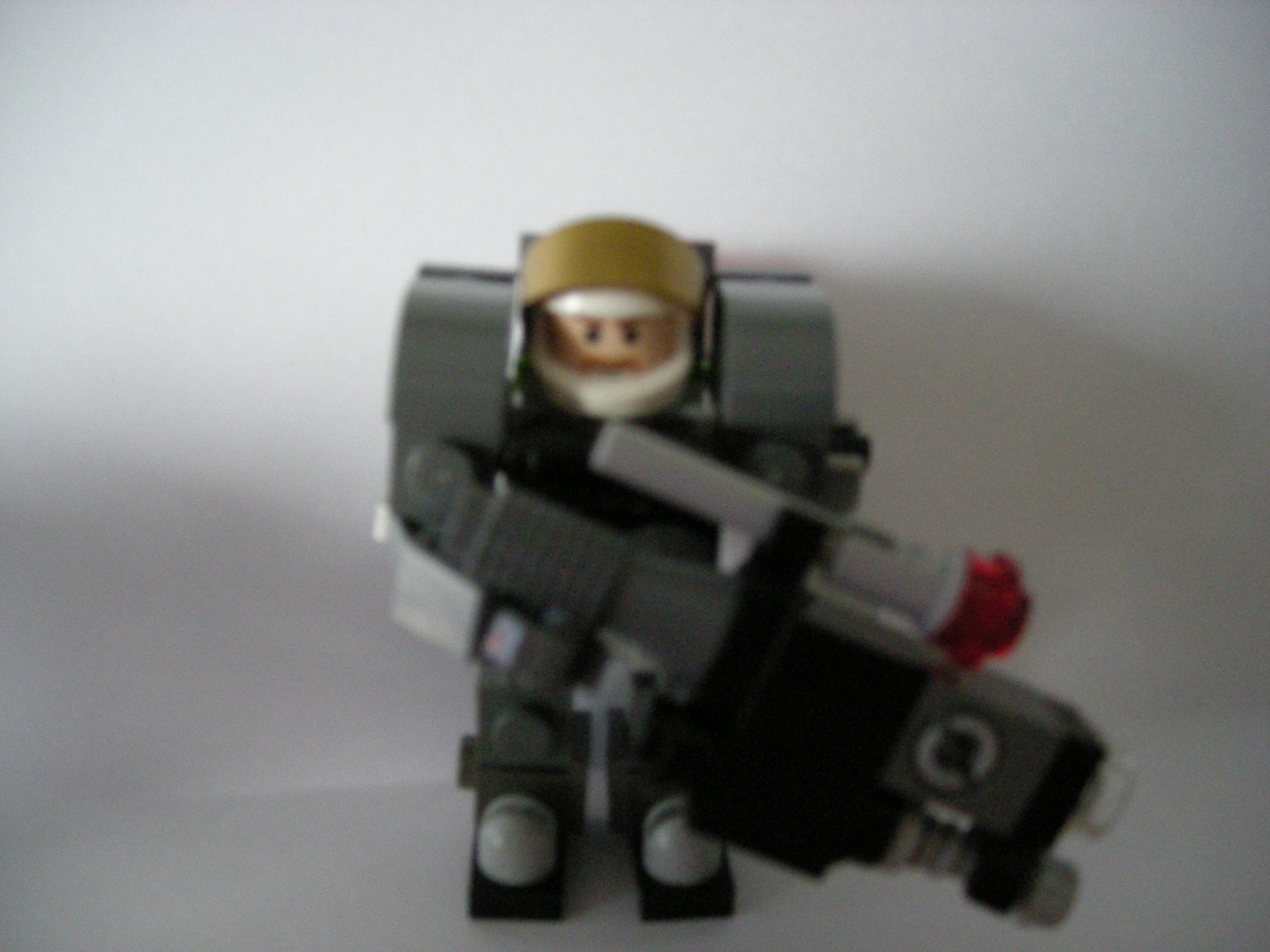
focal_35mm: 35
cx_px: 635
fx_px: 1284
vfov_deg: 40.7
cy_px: 476
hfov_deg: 52.6
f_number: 2.8
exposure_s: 1/8
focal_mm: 5.7
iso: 483
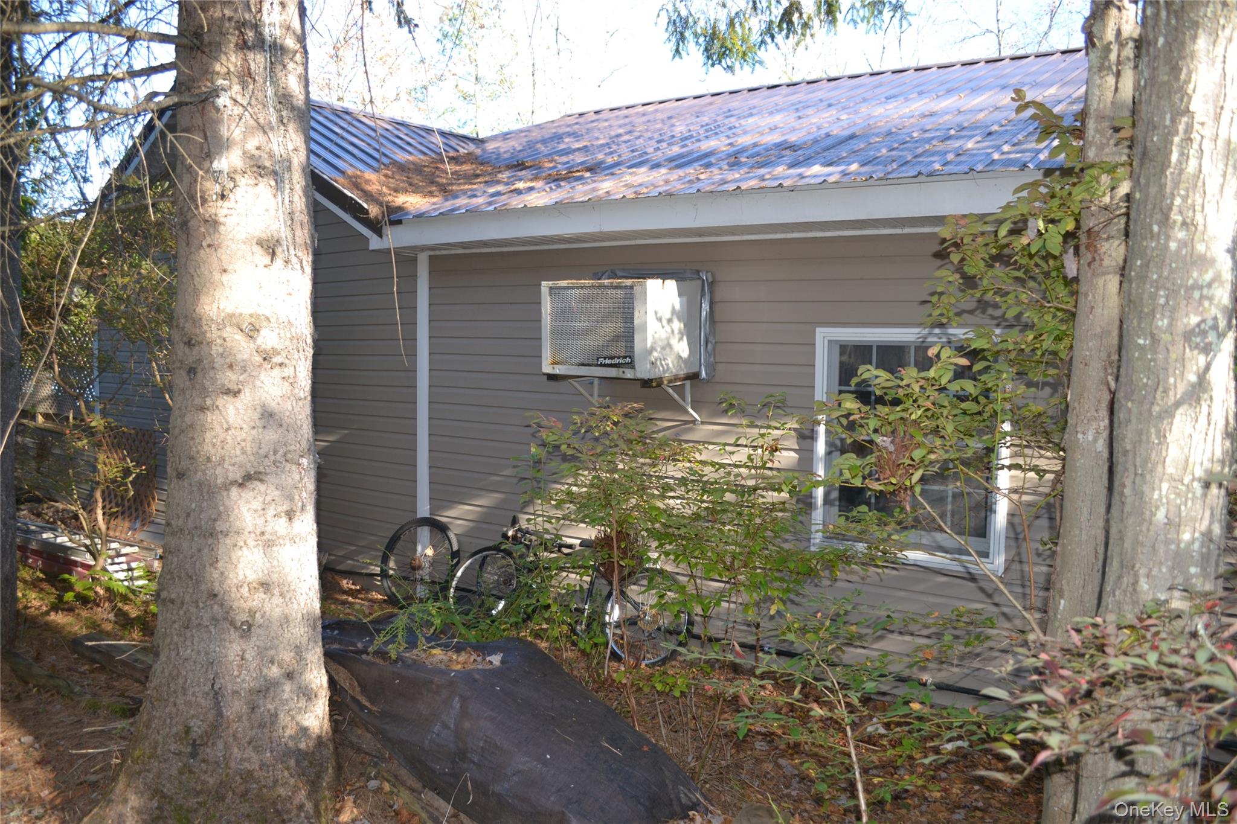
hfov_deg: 67.4
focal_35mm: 27
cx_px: 618
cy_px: 412
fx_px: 928
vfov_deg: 47.9
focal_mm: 18
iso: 140
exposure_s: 1/125
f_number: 3.5
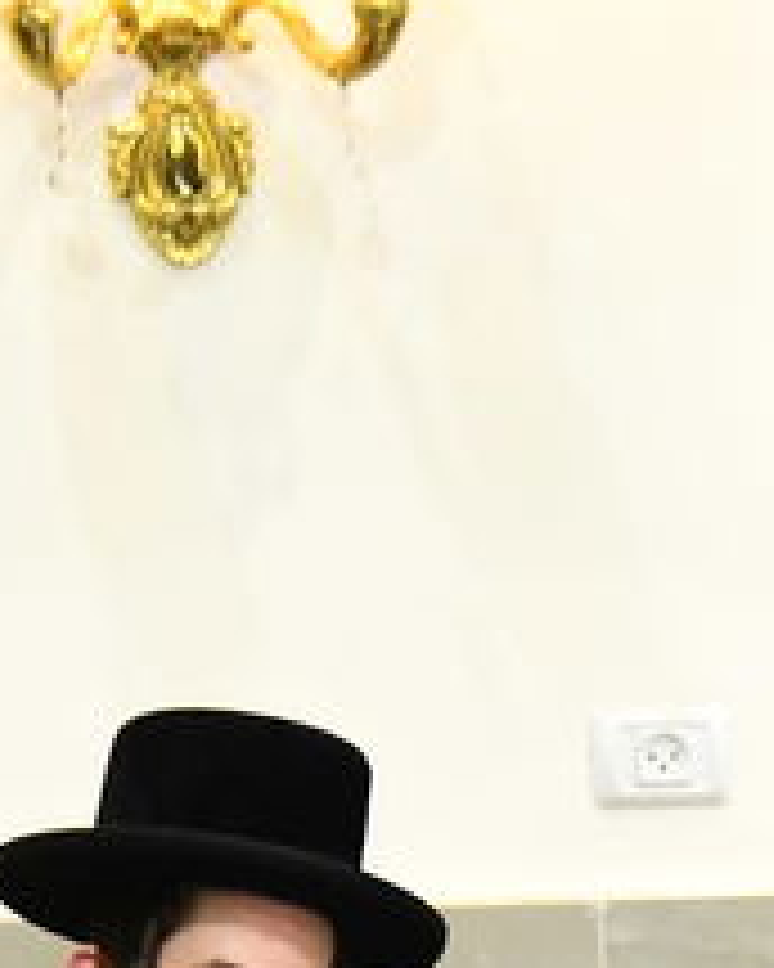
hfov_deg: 2.5
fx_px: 17467
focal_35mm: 610
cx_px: 2304
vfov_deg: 3.2
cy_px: 1722
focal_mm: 100
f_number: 5.6
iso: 2500
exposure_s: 1/200
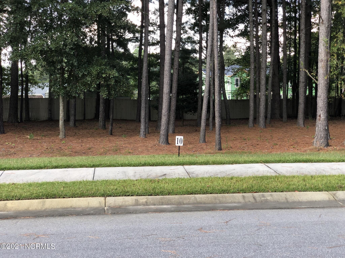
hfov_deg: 36.8
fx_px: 518
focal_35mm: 52
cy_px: 129
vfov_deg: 28.0
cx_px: 172
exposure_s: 1/60
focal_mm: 6
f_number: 2.4
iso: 20
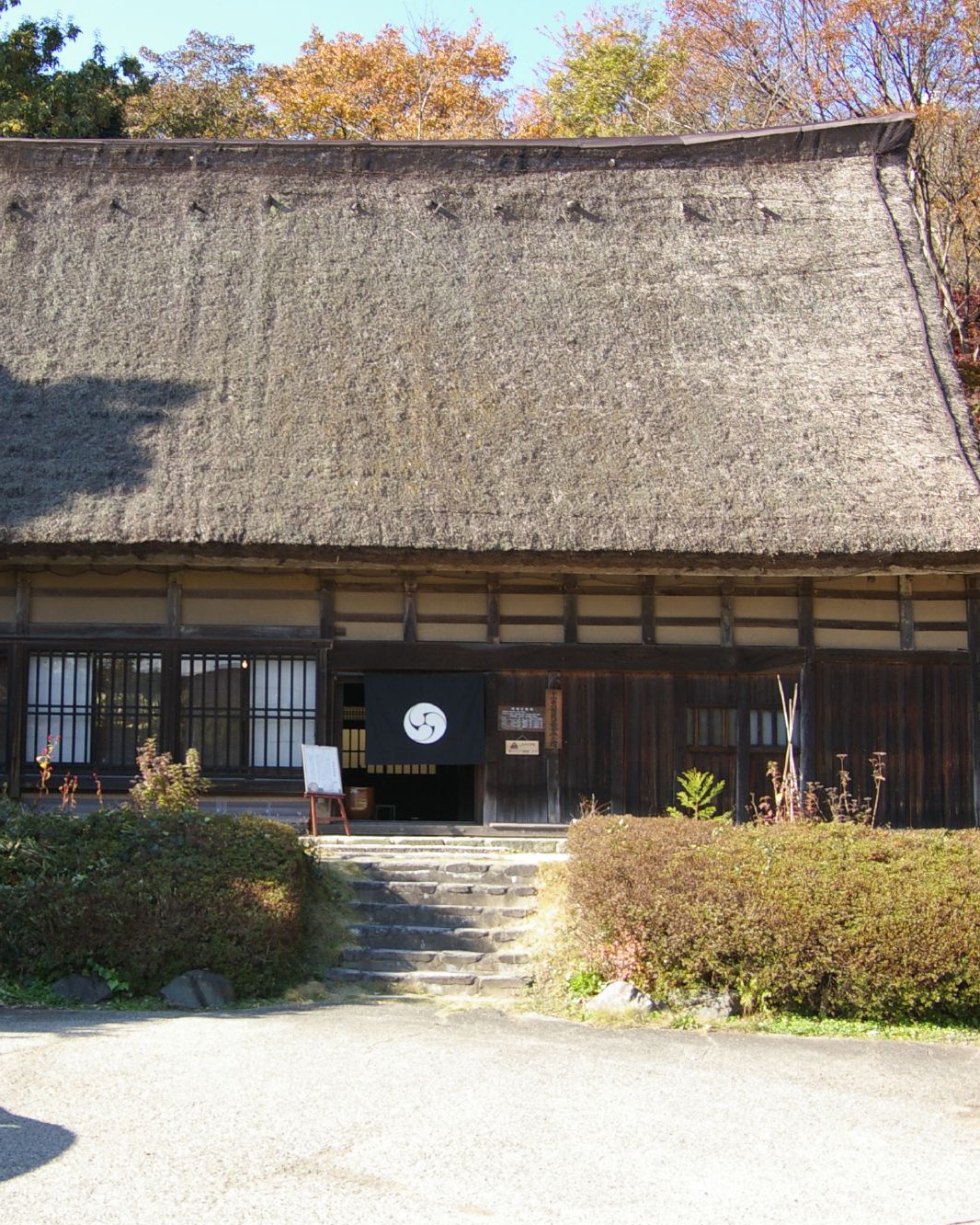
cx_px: 222
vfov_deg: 37.5
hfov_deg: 29.8
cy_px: 606
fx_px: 1802
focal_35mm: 50
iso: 200
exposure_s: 1/125
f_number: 6.3
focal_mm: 23
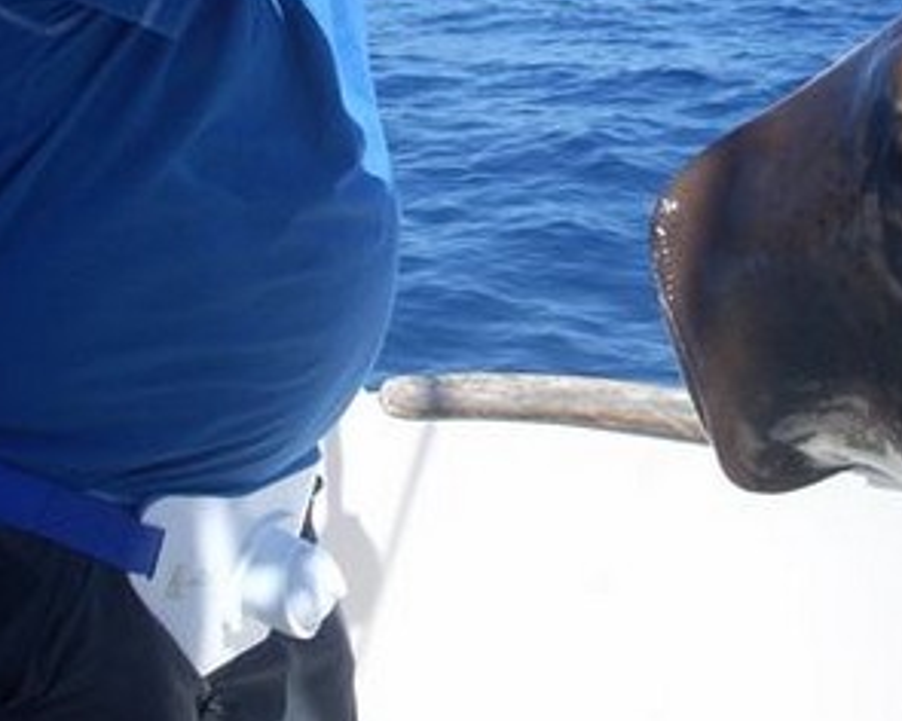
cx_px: 495
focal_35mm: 77
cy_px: 110
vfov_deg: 19.6
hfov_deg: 24.7
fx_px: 2056
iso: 64
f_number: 5.6
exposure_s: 1/193
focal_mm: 6.2
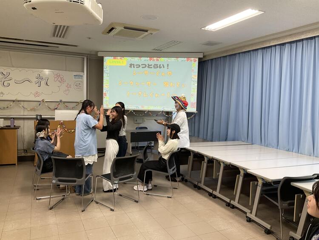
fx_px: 267
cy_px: 120
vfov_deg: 48.3
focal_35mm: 29
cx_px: 160
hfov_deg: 61.6
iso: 64
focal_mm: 3
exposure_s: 1/60
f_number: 1.8
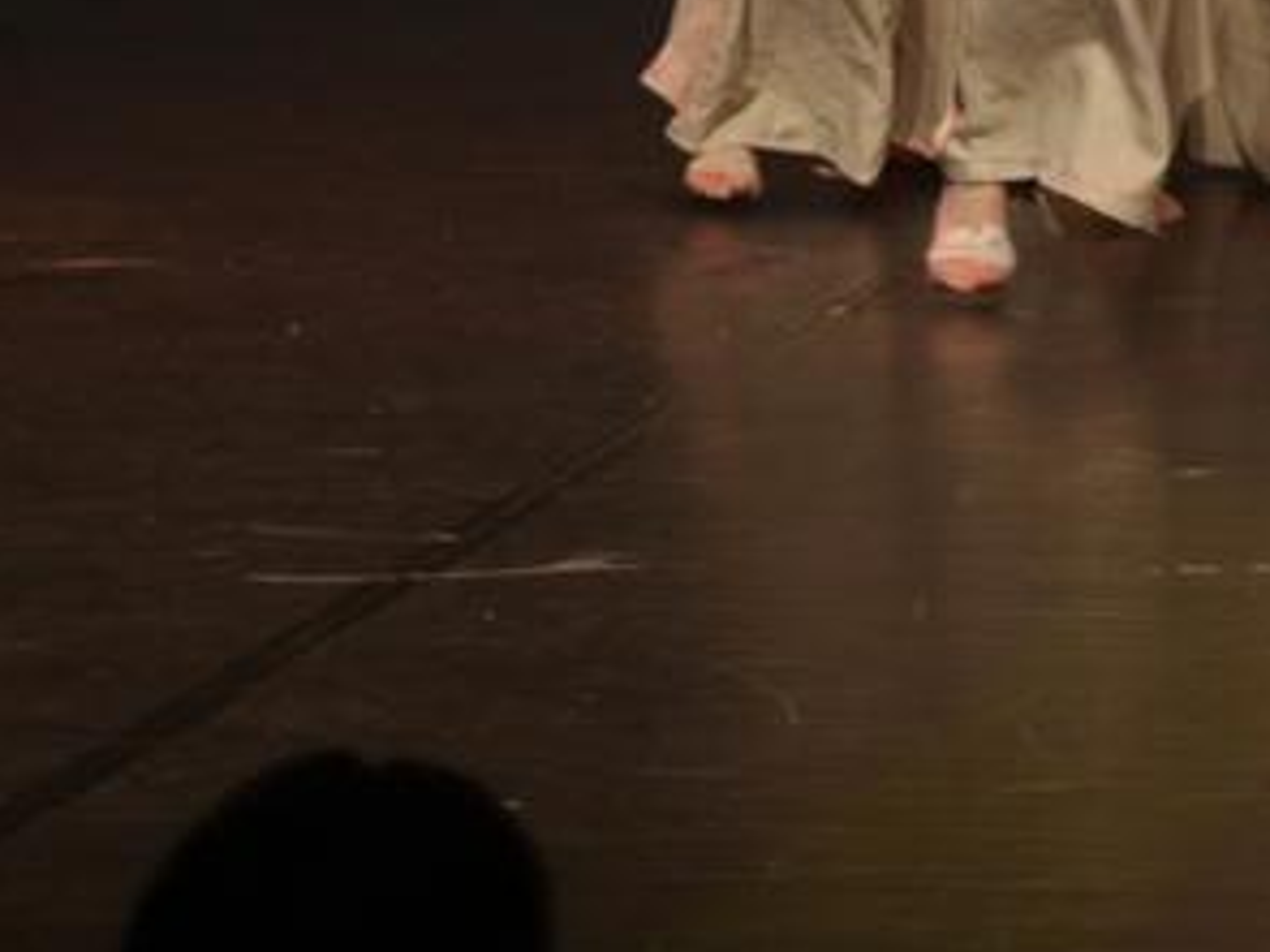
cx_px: 2118
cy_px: -1275
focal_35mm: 313
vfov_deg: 4.6
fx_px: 11479
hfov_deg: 6.2
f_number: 1.8
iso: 640
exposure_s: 1/200
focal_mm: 50
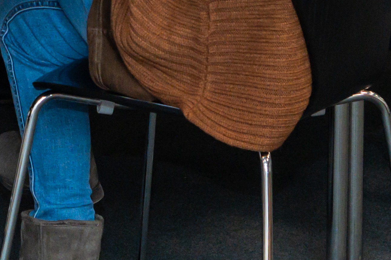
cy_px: -311
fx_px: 3289
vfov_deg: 4.5
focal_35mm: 303
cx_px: -168
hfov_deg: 6.7
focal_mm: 65
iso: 2500
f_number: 5.6
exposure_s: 1/200
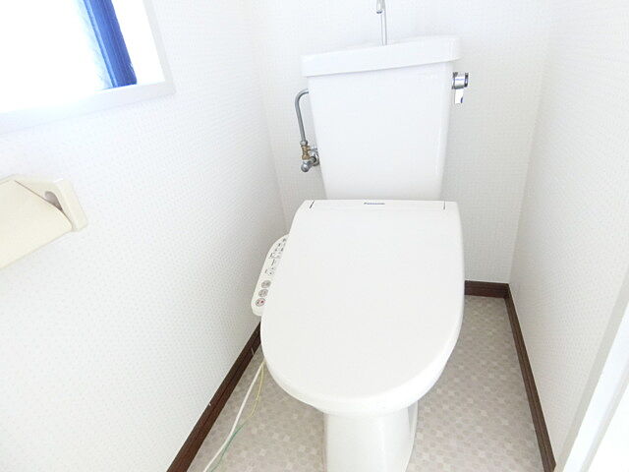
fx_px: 345
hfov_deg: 84.7
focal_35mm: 19
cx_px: 314
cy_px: 236
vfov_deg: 68.7
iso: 1600
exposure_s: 1/20
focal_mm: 4.06
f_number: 2.7
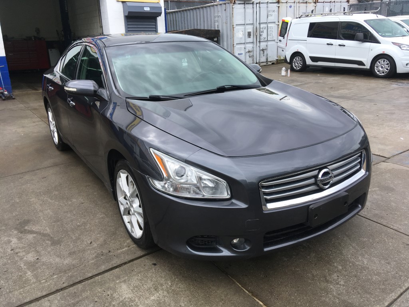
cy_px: 154
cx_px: 204
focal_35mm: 29
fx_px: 343
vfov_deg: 48.2
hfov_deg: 61.7
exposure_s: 1/503
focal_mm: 4.15
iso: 25
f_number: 2.2
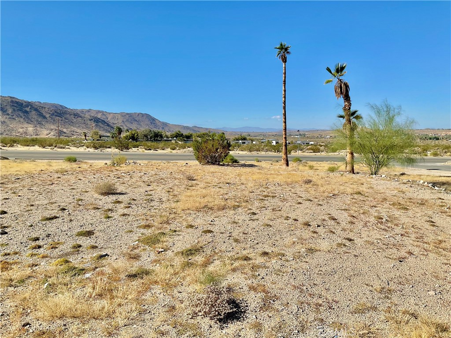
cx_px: 226
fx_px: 378
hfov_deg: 61.7
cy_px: 169
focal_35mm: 29
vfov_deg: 48.2
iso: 16
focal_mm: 3
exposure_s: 1/3322
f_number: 1.8
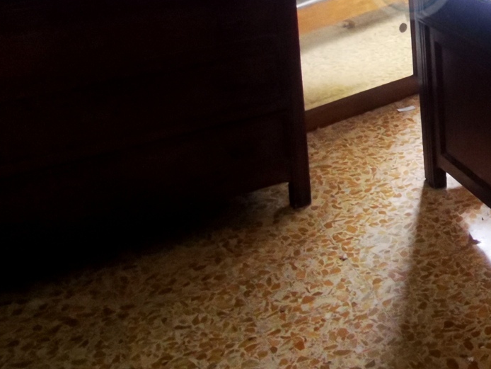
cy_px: -29
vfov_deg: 23.4
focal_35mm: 59
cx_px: 578
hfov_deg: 28.7
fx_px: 837
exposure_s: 1/20
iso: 500
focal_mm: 2.35
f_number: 2.2
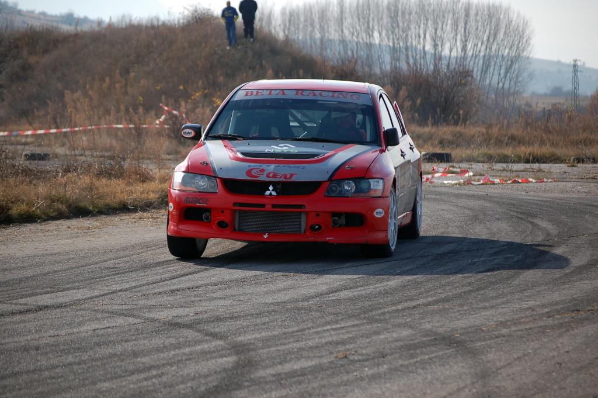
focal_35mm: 158
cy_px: 199
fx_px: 2614
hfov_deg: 13.1
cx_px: 299
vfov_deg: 8.7
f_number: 4.8
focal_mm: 105
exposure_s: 1/1250
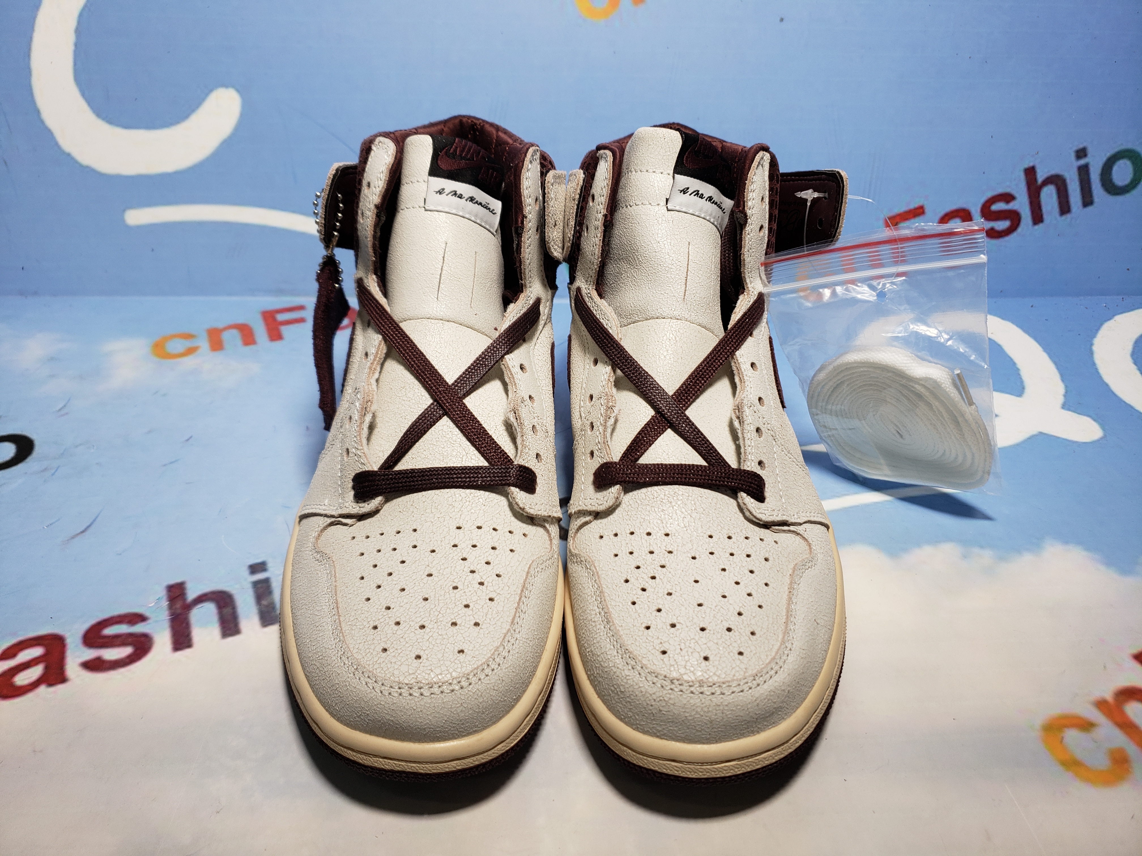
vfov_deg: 53.1
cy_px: 428
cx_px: 571
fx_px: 858
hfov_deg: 67.3
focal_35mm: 26
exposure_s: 1/435
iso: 50
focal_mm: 4.3
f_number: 1.5
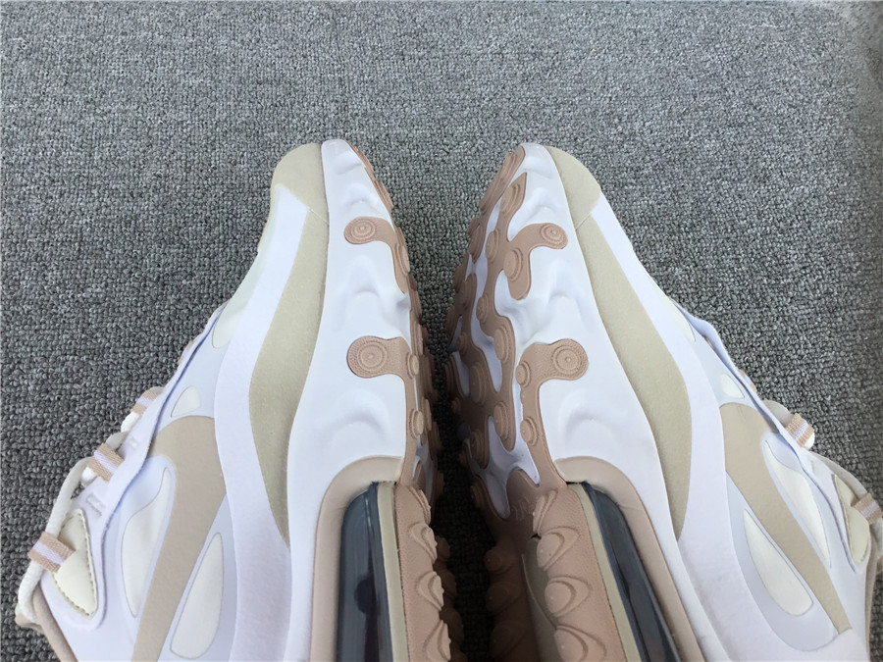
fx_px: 791
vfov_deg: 45.4
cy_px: 331
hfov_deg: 58.4
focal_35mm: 31
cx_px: 442
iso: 25
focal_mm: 3.3
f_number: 2.4
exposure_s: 1/301
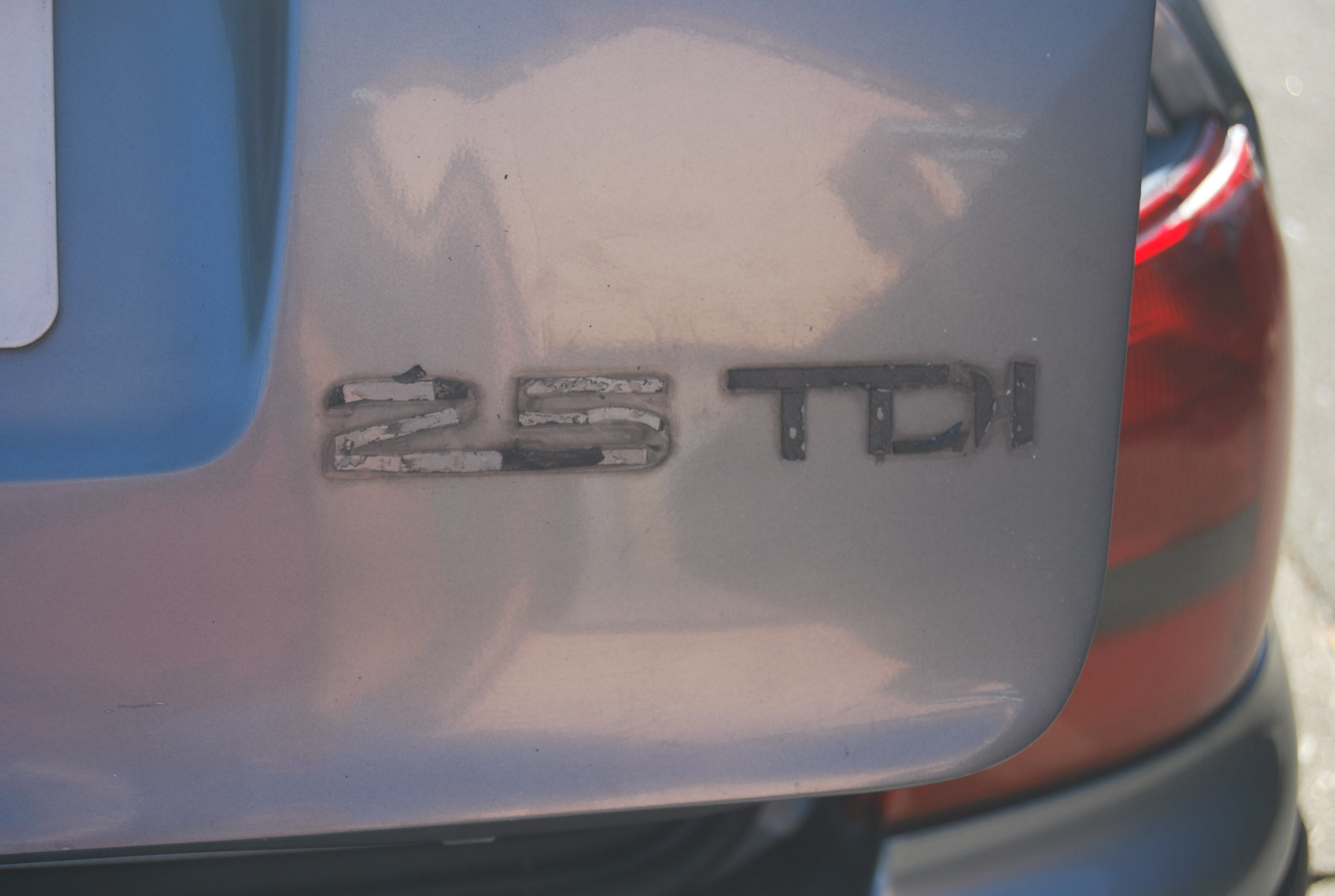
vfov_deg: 19.8
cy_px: 448
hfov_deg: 29.2
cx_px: 668
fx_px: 2564
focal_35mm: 69
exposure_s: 1/160
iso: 100
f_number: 6.3
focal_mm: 46
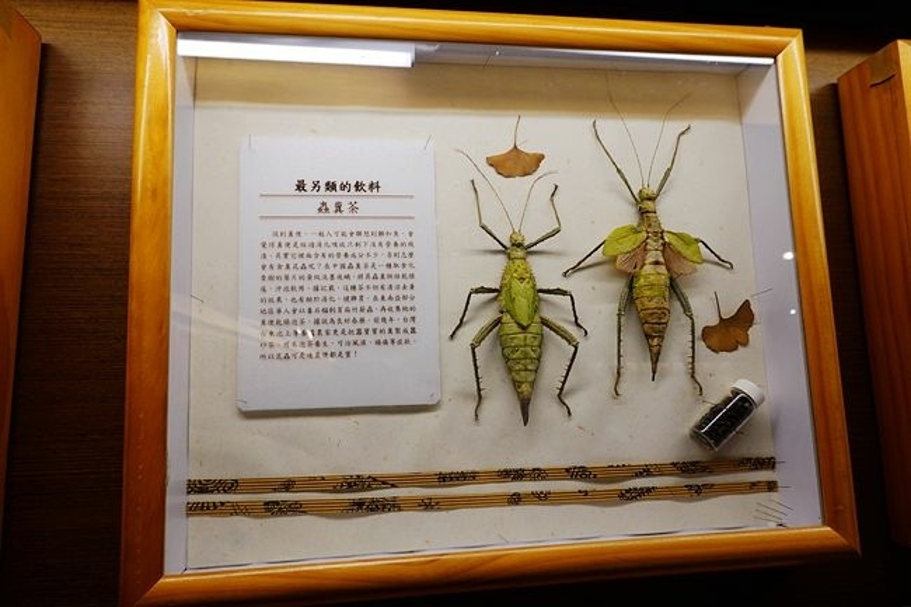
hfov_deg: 73.8
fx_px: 607
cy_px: 304
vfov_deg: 53.1
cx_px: 456
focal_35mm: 24
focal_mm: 9
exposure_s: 1/60
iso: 125
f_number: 2.8
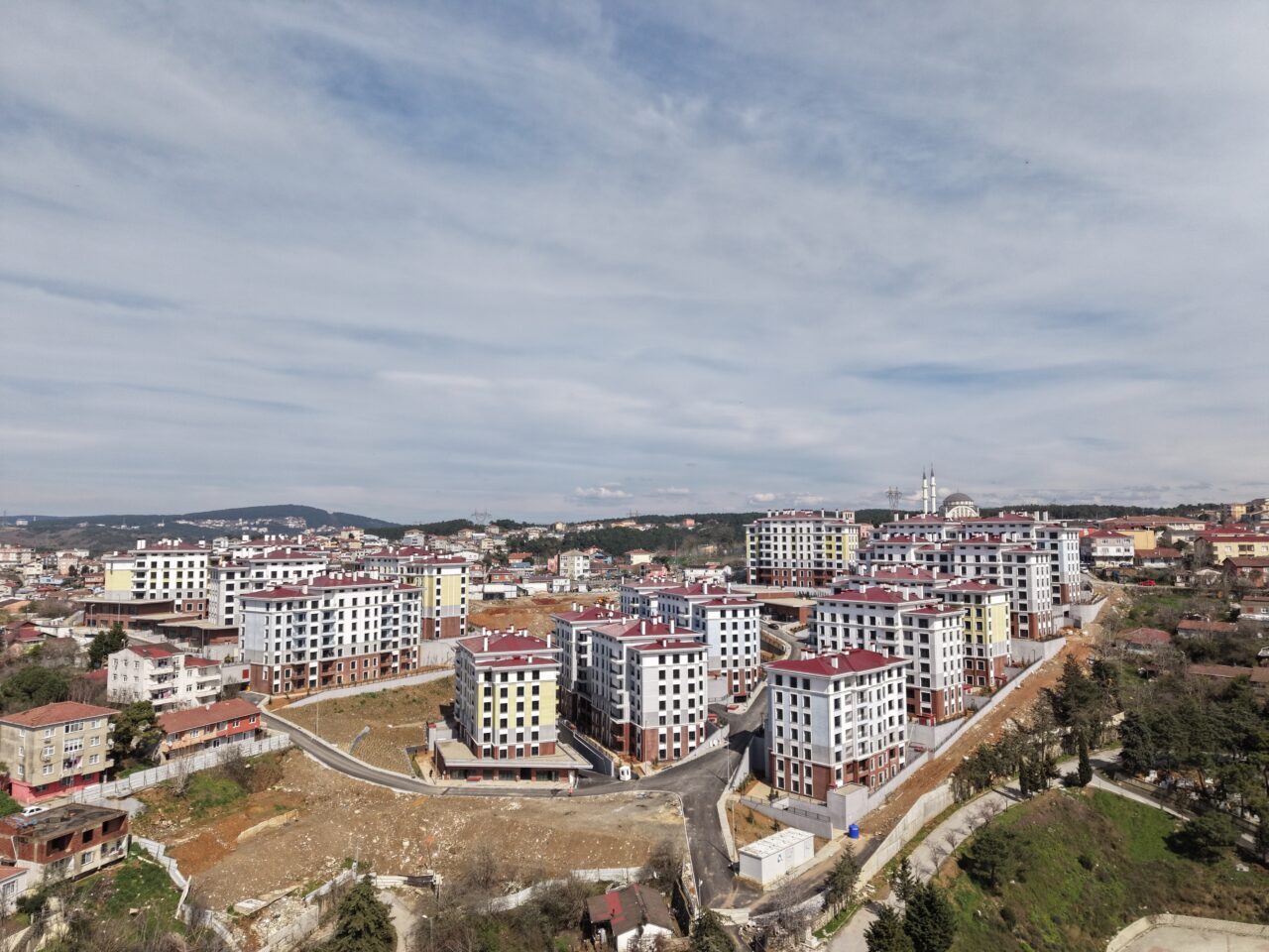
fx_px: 880
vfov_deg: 56.8
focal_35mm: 24
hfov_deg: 71.6
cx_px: 634
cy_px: 476
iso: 200
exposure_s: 1/200
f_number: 1.8
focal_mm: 8.67
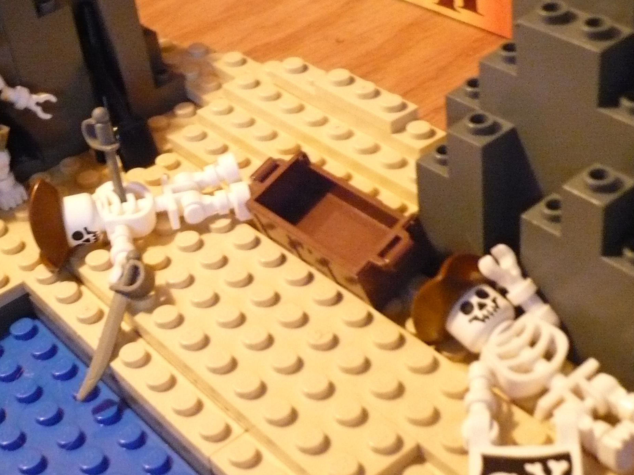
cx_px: 271
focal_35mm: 58
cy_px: 218
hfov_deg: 33.2
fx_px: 1062
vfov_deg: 25.2
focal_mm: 5.8
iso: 400
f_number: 2.8
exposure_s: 1/6
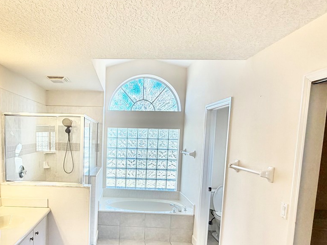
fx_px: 274
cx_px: 103
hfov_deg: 59.9
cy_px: 167
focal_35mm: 29
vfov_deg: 47.3
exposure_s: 1/121
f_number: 2.2
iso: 100
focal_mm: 2.22
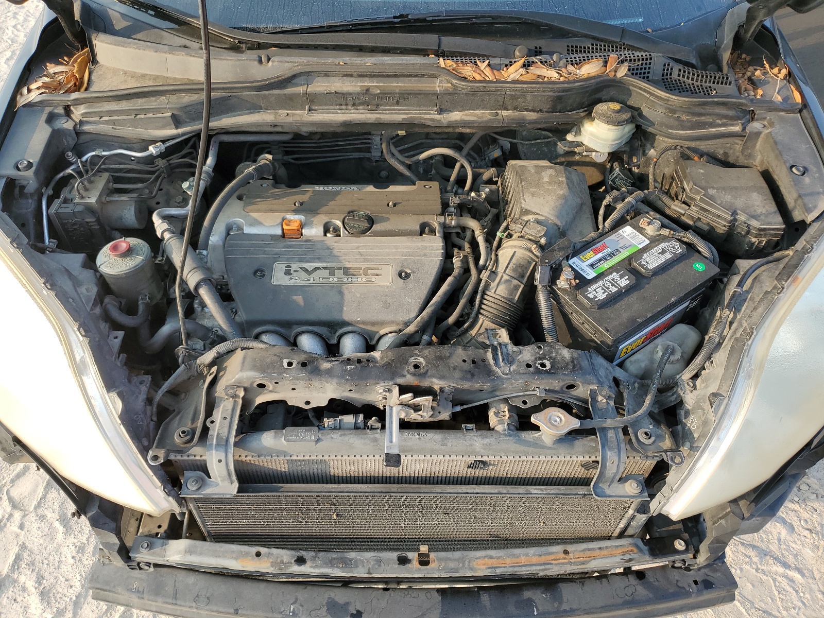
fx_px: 619
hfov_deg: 67.3
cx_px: 412
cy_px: 309
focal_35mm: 26
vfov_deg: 53.1
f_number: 1.5
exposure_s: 1/556
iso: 50
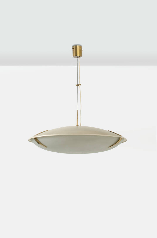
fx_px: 345
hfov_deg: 25.6
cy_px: 119
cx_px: 78
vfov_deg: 37.9
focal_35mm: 52
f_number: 16
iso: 100
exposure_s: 1/160
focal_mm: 35
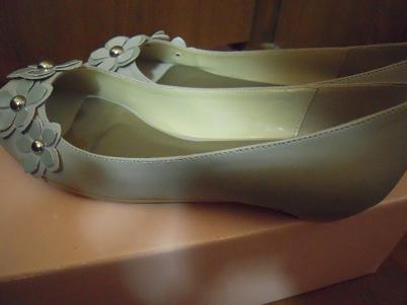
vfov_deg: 49.7
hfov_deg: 63.5
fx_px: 329
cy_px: 152
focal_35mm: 28
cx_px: 204
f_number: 2.7
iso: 1600
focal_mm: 5
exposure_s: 1/50
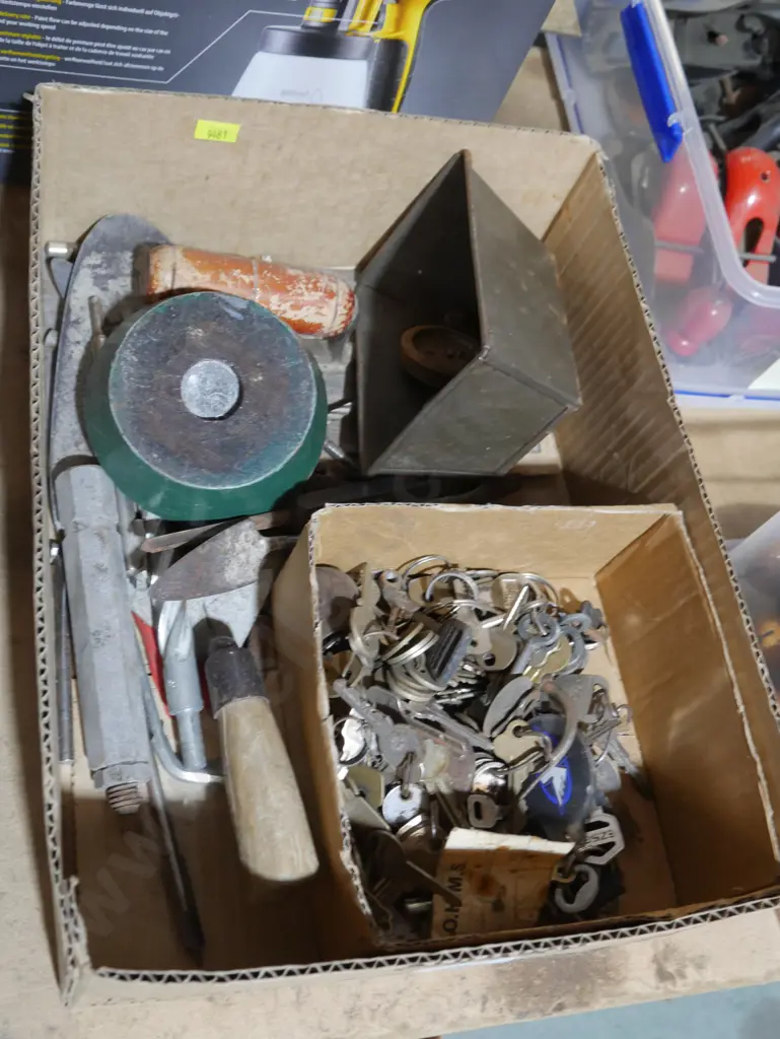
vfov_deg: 49.0
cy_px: 520
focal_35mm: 38
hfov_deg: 37.8
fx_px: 1141
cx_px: 390
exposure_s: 1/60
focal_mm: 19
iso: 1000
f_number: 4.1
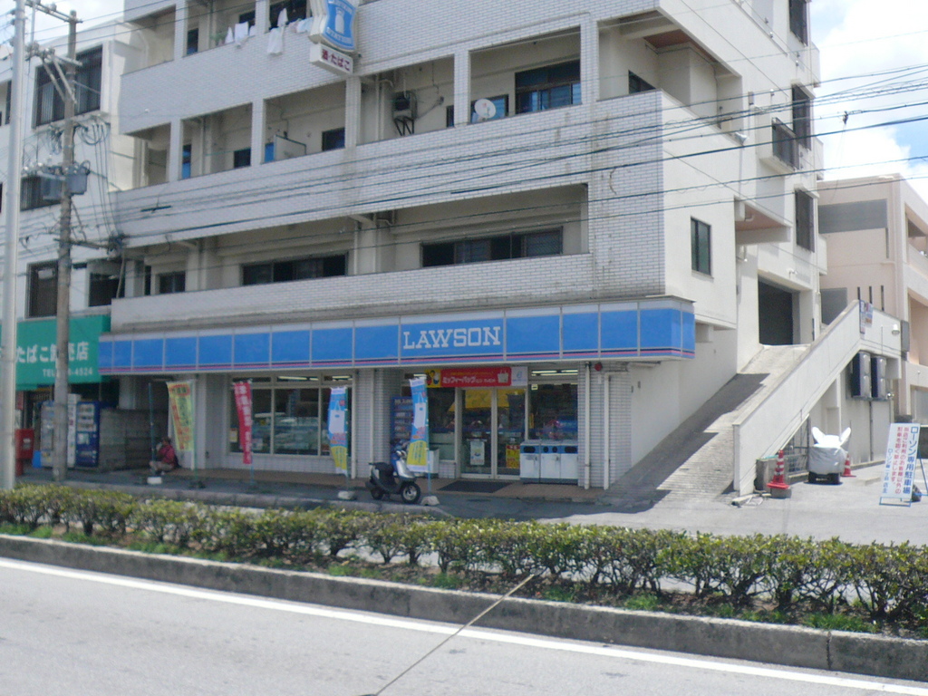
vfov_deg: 38.7
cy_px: 348
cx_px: 464
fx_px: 992
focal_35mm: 37
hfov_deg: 50.1
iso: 100
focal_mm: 4.6
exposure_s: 1/200
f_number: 8
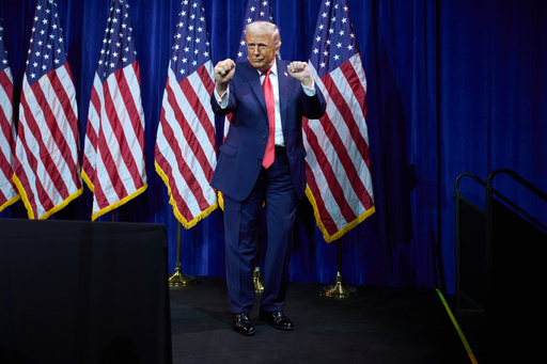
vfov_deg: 41.1
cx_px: 274
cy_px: 182
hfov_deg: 58.7
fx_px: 486
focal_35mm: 32
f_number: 2.8
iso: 1000
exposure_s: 1/250
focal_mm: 32
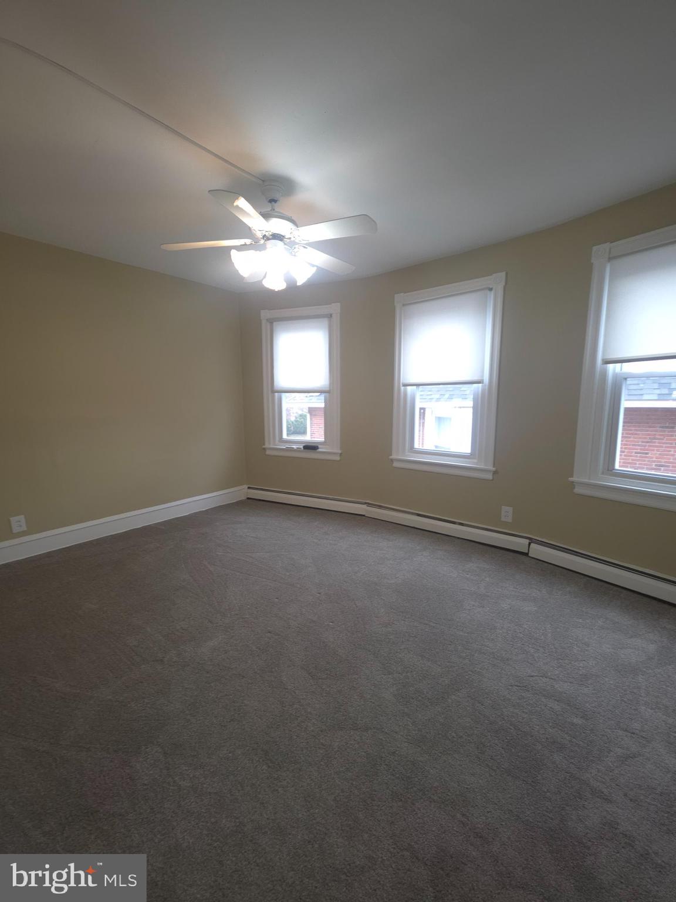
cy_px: 451
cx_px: 338
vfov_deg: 106.2
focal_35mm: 13
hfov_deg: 89.9
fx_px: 338
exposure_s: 1/30
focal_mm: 2.2
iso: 64
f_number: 1.9
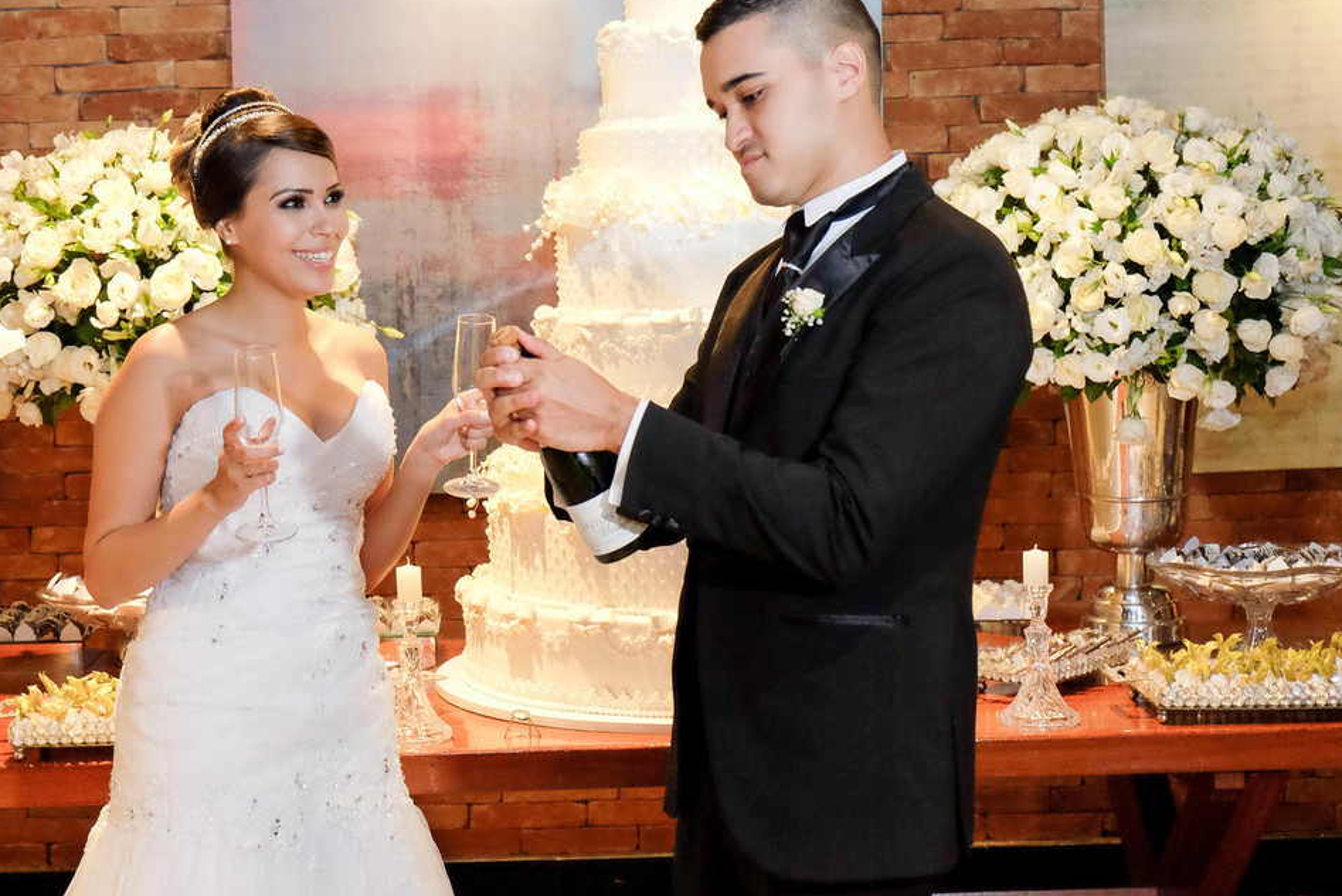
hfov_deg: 34.9
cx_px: 530
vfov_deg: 23.8
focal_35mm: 57
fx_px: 2125
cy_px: 432
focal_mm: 30.2
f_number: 4
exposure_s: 1/80
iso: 3200
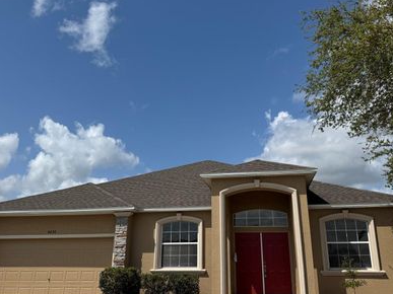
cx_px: 203
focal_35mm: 31
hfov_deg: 58.4
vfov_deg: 45.4
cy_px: 153
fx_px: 352
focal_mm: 6.76
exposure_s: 1/7937
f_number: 1.78
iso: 80
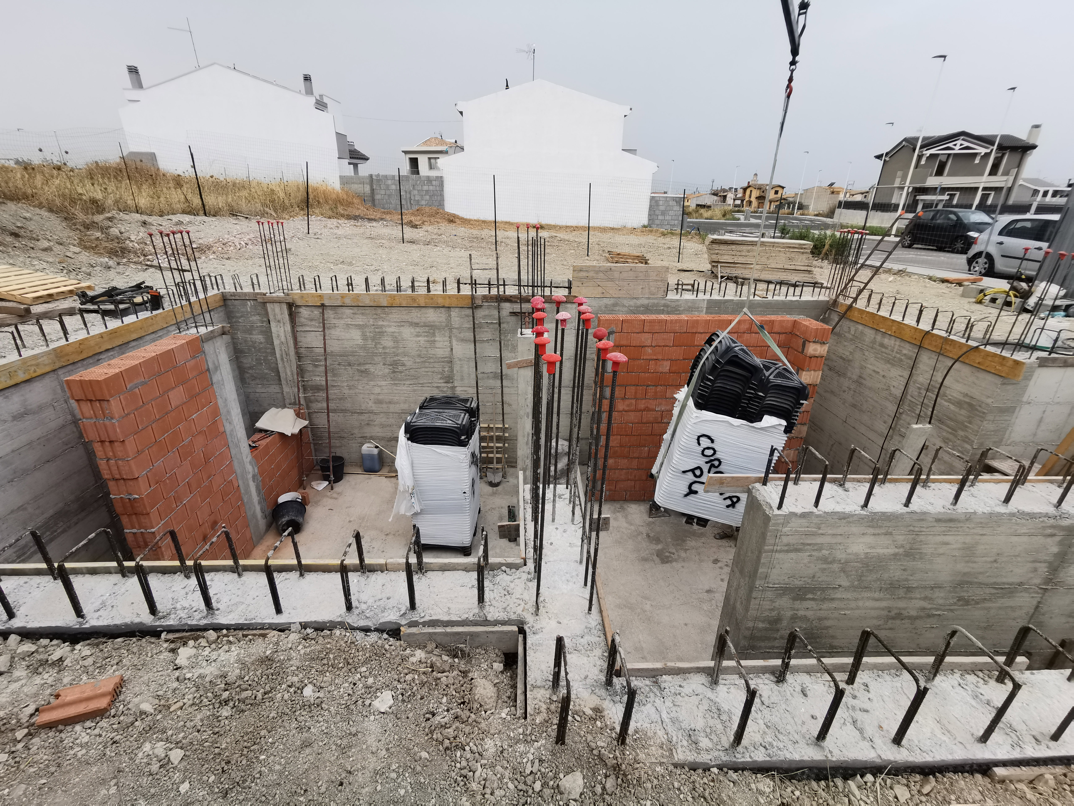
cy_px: 403
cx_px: 537
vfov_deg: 78.1
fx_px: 496
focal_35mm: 16
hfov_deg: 94.5
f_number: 2.2
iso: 50
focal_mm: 2.35
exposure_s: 1/120
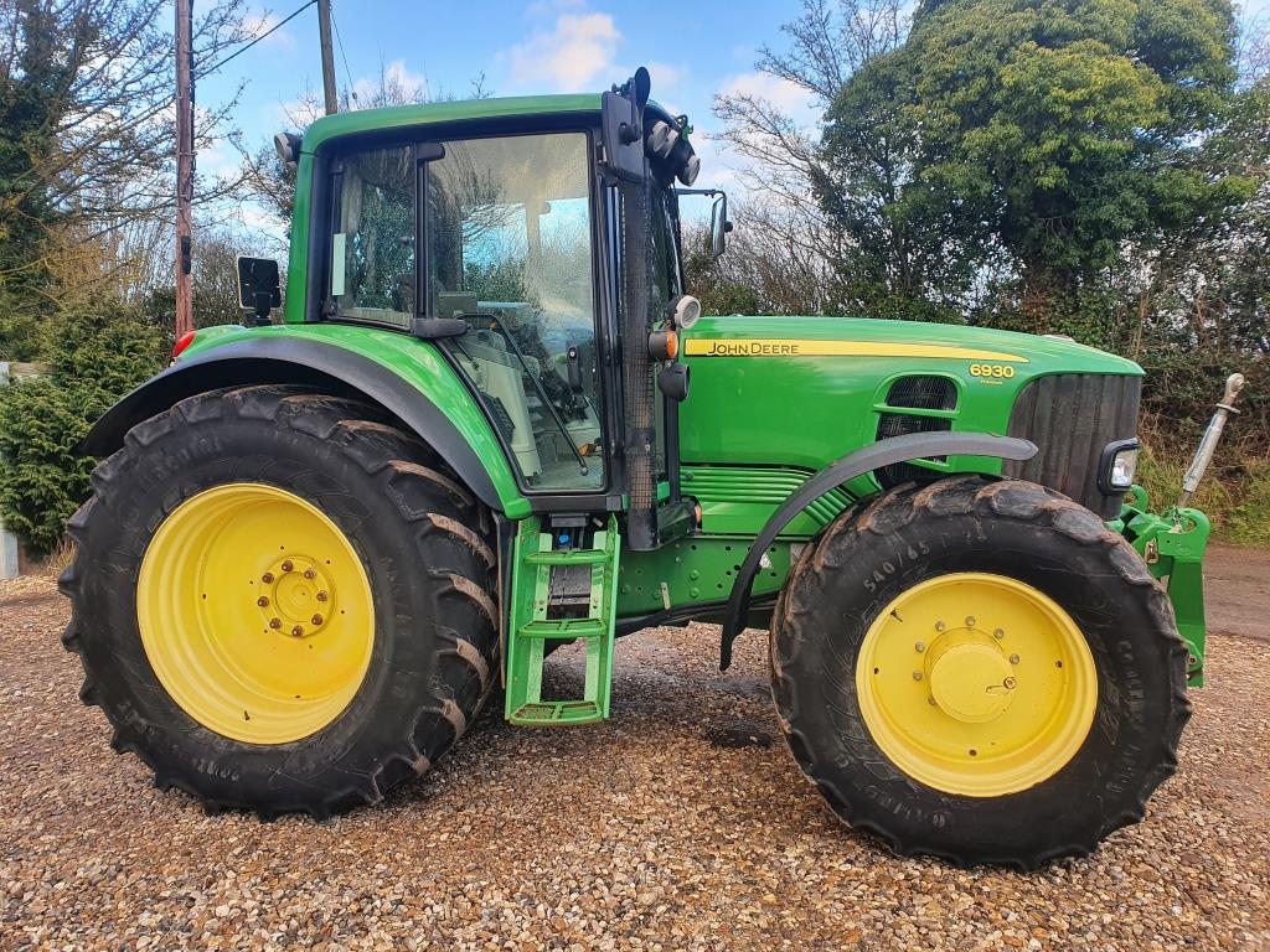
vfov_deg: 53.1
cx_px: 635
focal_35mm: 26
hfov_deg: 67.3
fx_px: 954
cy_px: 476
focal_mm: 4.32
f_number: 2.4
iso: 50
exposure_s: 1/151
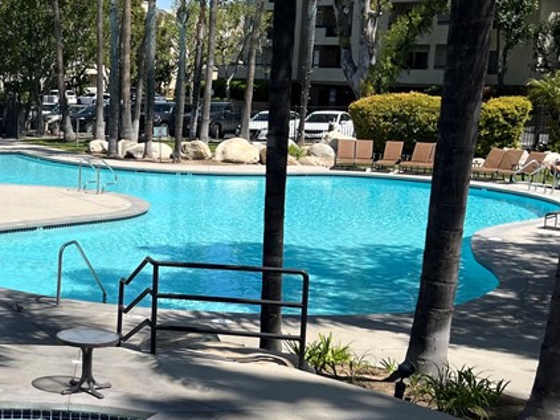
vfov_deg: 23.2
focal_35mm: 63
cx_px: 45
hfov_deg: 29.3
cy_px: 249
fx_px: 1019
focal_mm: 5.7
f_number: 1.5
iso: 50
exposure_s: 1/5076
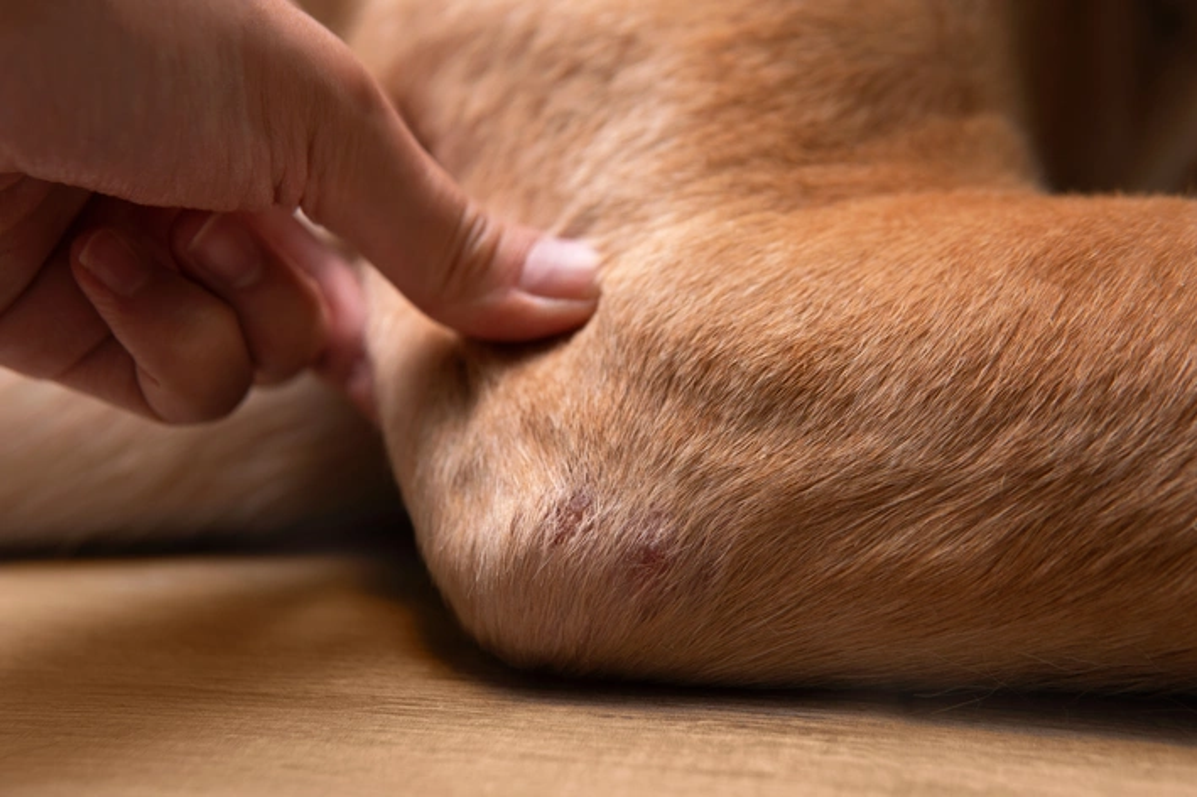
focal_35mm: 45
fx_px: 1495
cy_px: 398
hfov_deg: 43.6
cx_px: 598
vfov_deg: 29.8
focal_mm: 30
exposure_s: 1/250
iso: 160
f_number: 3.5
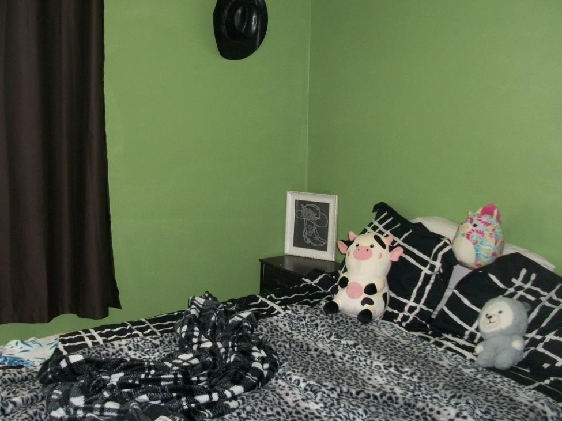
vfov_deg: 34.3
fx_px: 682
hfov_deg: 44.7
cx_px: 239
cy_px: 186
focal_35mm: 42
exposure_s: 1/30
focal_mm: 5.7
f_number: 2.9
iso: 160
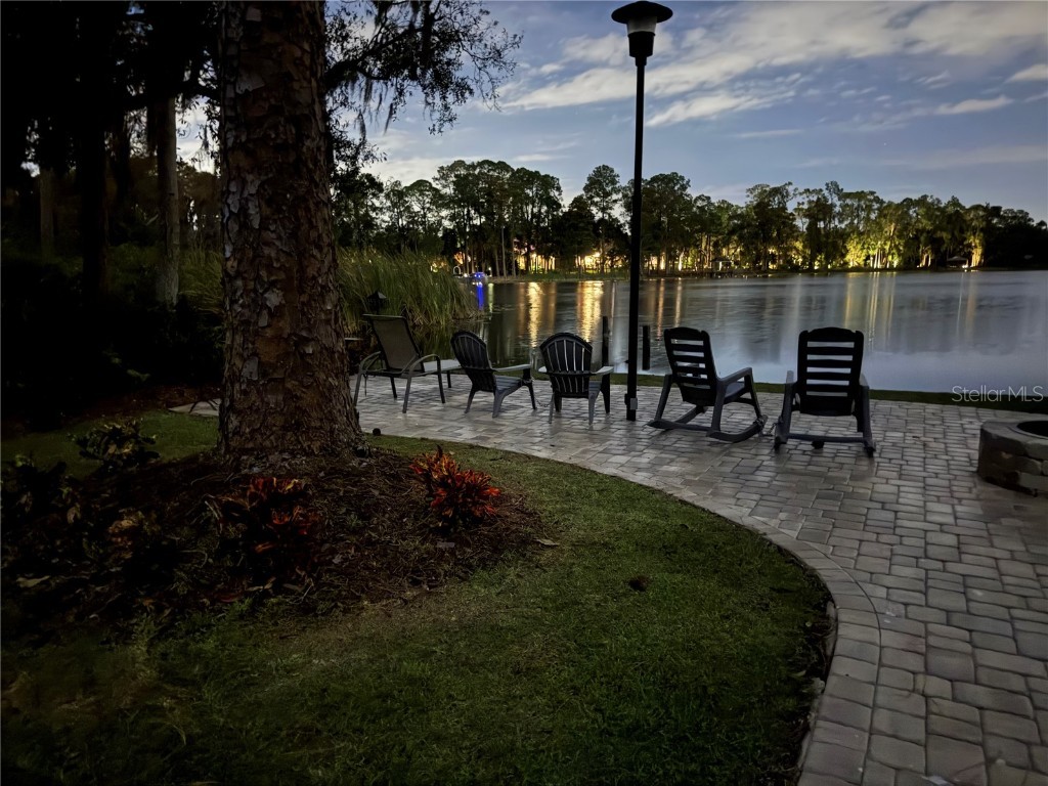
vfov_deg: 56.8
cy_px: 393
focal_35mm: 24
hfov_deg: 71.6
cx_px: 524
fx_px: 727
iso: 5000
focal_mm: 6.76
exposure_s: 1
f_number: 1.78
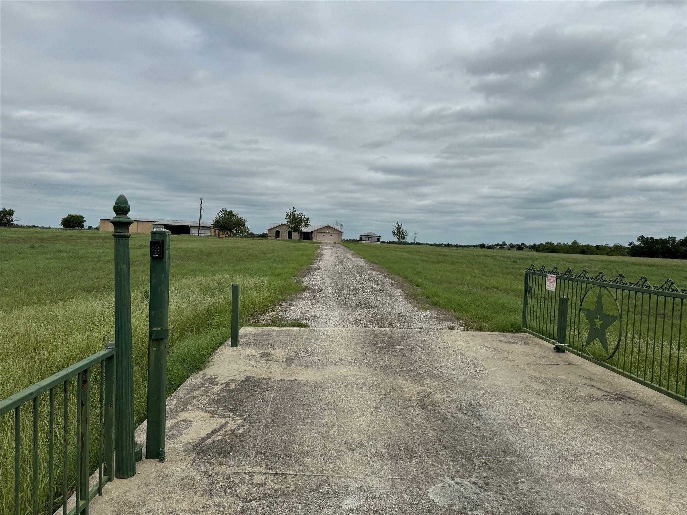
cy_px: 258
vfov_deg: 56.8
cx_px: 344
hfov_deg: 71.6
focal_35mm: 24
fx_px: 476
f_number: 1.78
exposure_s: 1/12346
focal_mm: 6.76
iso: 80
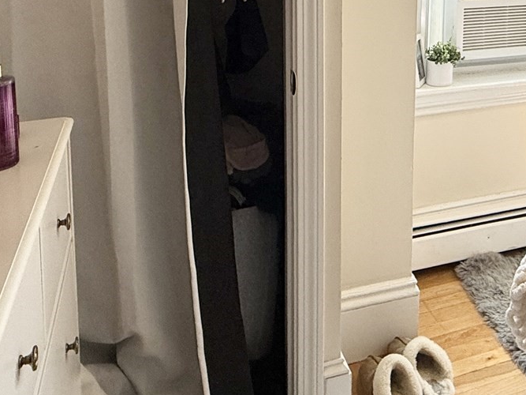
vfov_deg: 30.0
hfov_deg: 41.5
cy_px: -43
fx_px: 653
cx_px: 437
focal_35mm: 43
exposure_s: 1/120
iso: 80
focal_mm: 2.22
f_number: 2.2
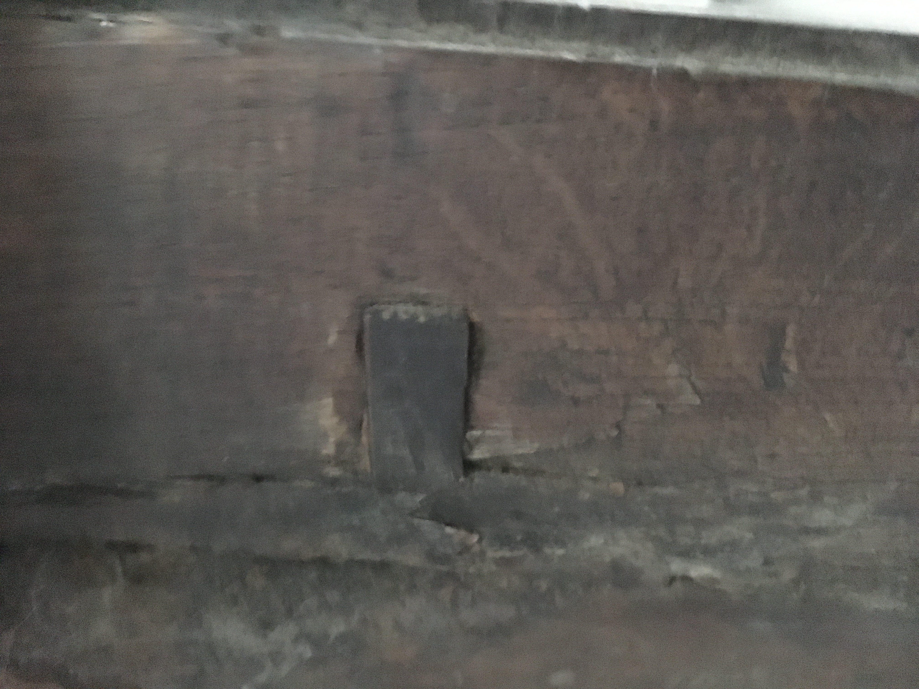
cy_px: 344
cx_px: 460
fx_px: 770
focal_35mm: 29
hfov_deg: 61.7
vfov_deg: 48.2
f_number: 2.2
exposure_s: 1/15
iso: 2000
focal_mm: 4.15
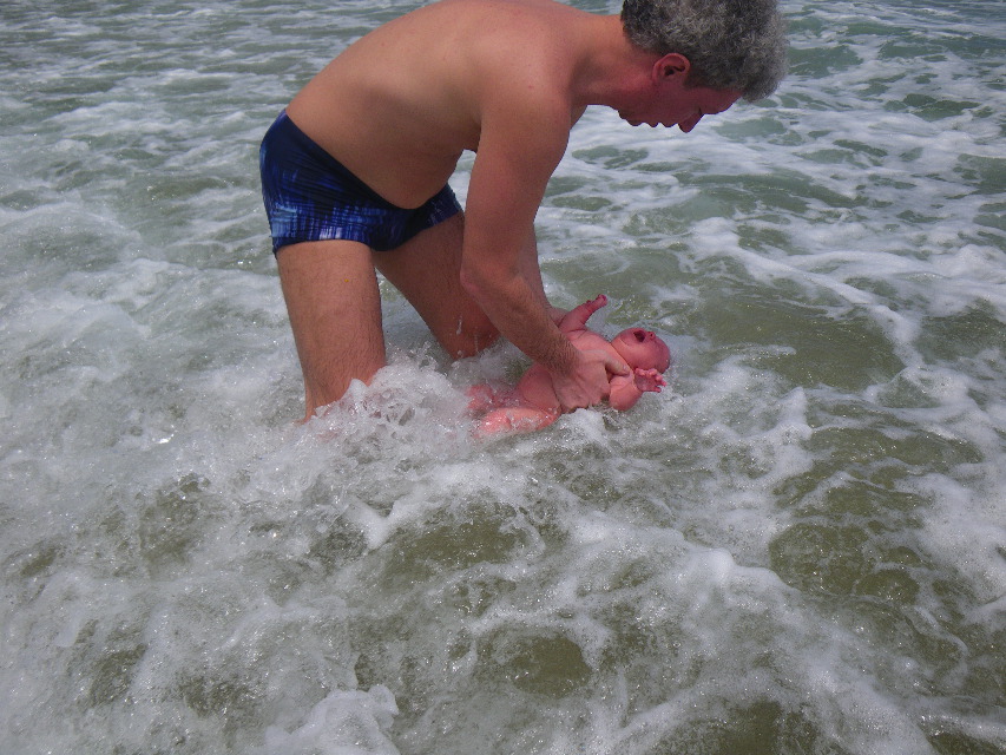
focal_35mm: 28
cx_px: 503
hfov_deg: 63.4
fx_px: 814
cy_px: 378
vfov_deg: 49.8
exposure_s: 1/1000
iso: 50
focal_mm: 5
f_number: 4.2
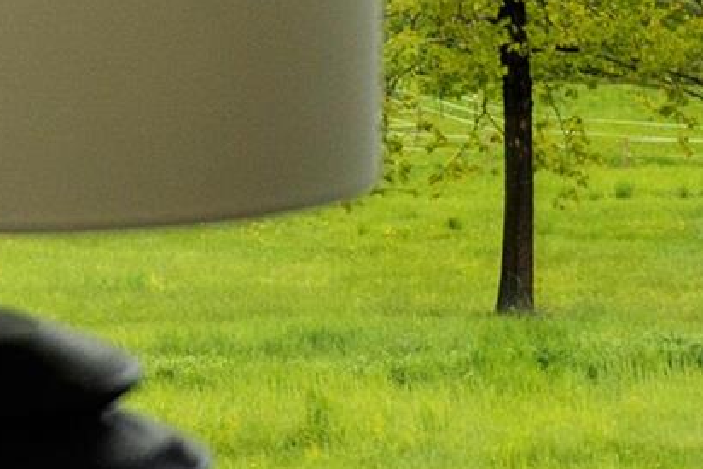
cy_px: -989
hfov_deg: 5.3
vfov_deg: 3.7
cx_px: -1691
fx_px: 6993
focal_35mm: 358
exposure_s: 1/320
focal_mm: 32
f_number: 4
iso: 250
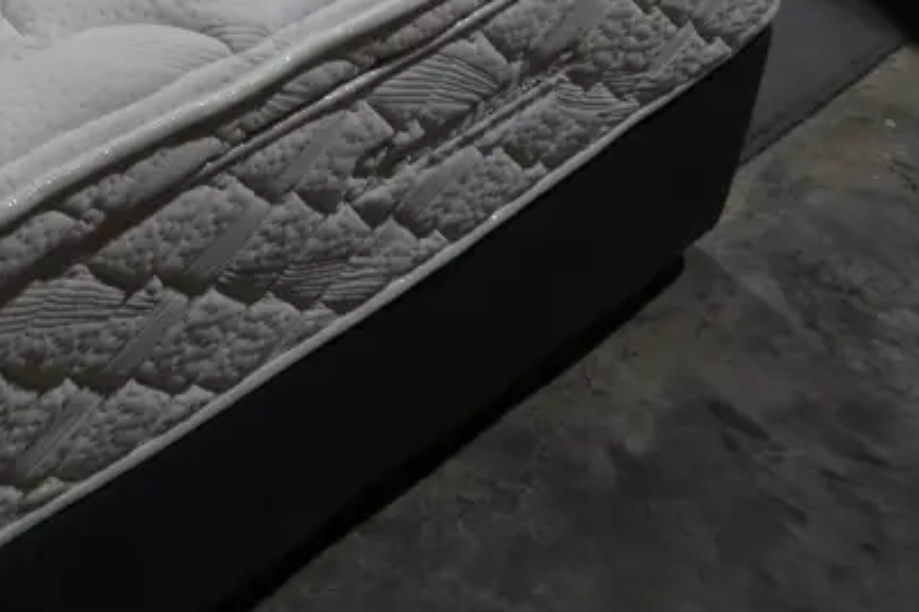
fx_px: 2169
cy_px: -164
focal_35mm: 85
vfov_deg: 15.4
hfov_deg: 22.1
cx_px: -176
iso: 200
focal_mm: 16
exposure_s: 1/125
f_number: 4.5
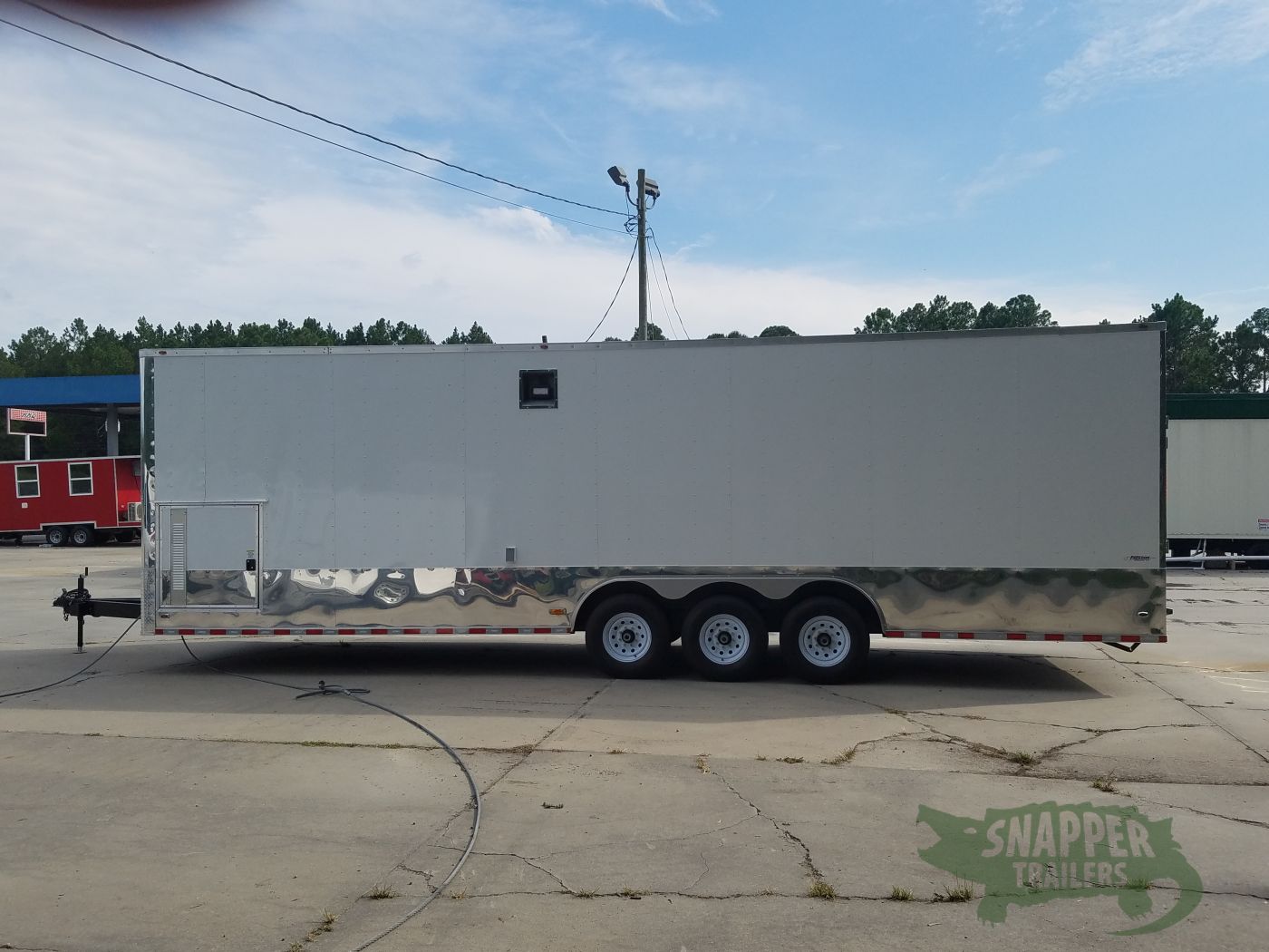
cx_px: 634
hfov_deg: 67.3
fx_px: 953
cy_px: 476
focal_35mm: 26
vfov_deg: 53.1
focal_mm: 4.2
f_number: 1.7
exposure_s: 1/2240
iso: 50
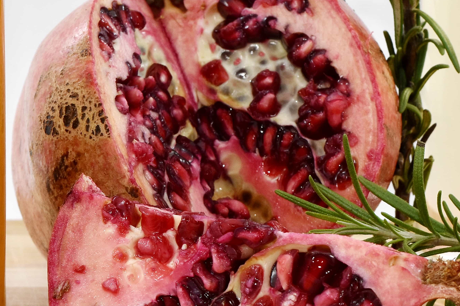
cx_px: 274
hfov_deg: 14.5
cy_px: 133
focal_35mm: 141
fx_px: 1801
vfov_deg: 9.7
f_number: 11
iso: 250
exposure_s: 1/200
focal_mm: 42
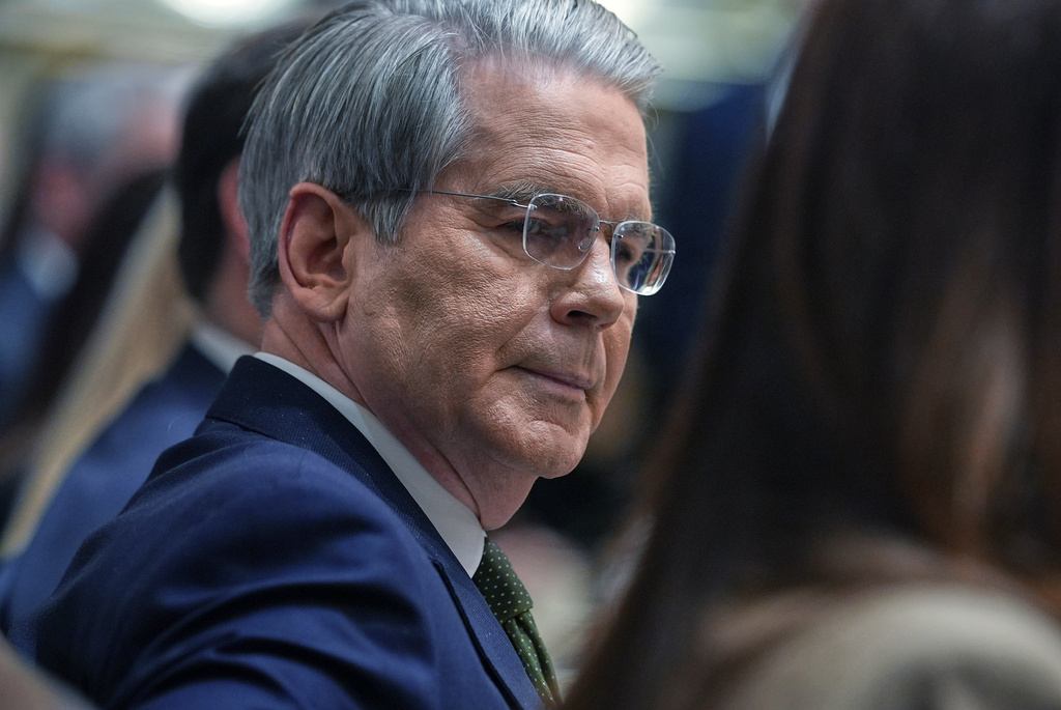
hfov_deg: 9.1
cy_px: 355
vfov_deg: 6.1
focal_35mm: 225
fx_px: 6638
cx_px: 530
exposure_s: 1/250
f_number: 2.5
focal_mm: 150
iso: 2000
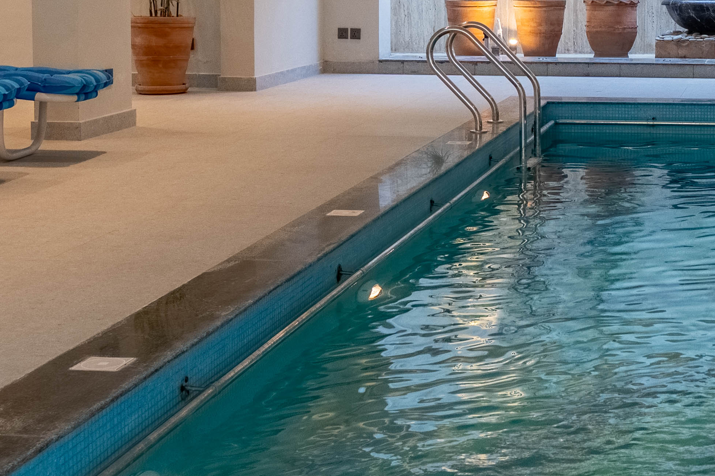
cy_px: 14
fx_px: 1469
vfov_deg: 18.0
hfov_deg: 26.0
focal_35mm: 74
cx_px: 702
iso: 800
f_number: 2.8
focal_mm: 16
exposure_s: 1/4000
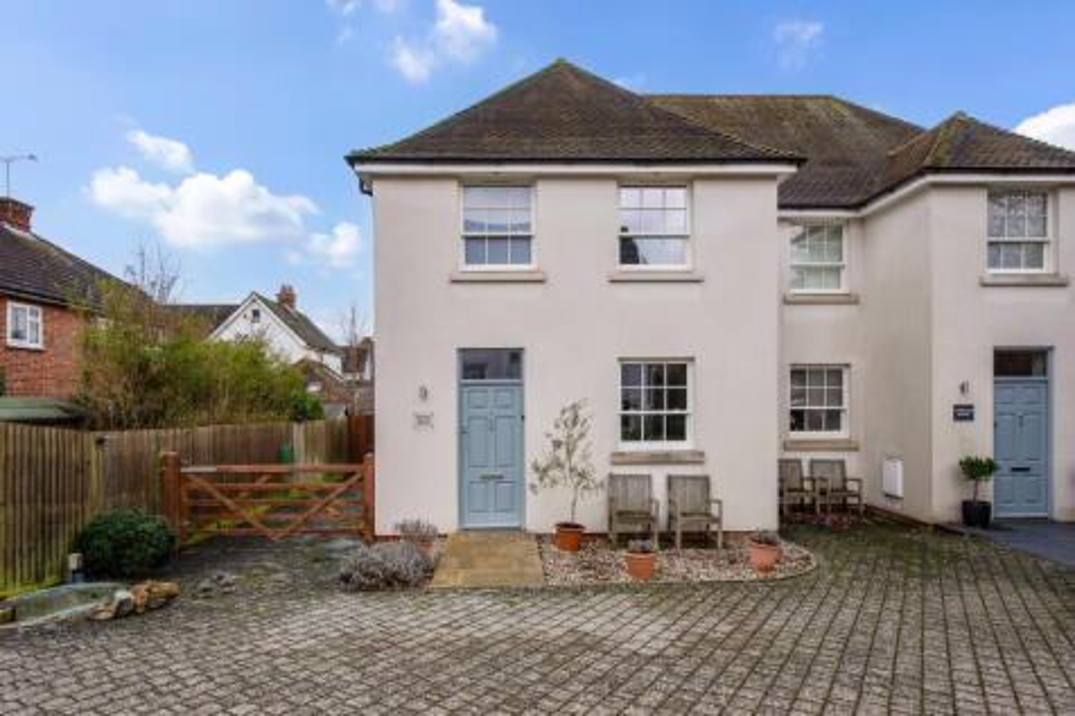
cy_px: 358
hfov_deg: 84.0
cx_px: 538
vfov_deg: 61.9
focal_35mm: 20
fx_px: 597
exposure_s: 1/320
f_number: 7.1
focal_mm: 20
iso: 400
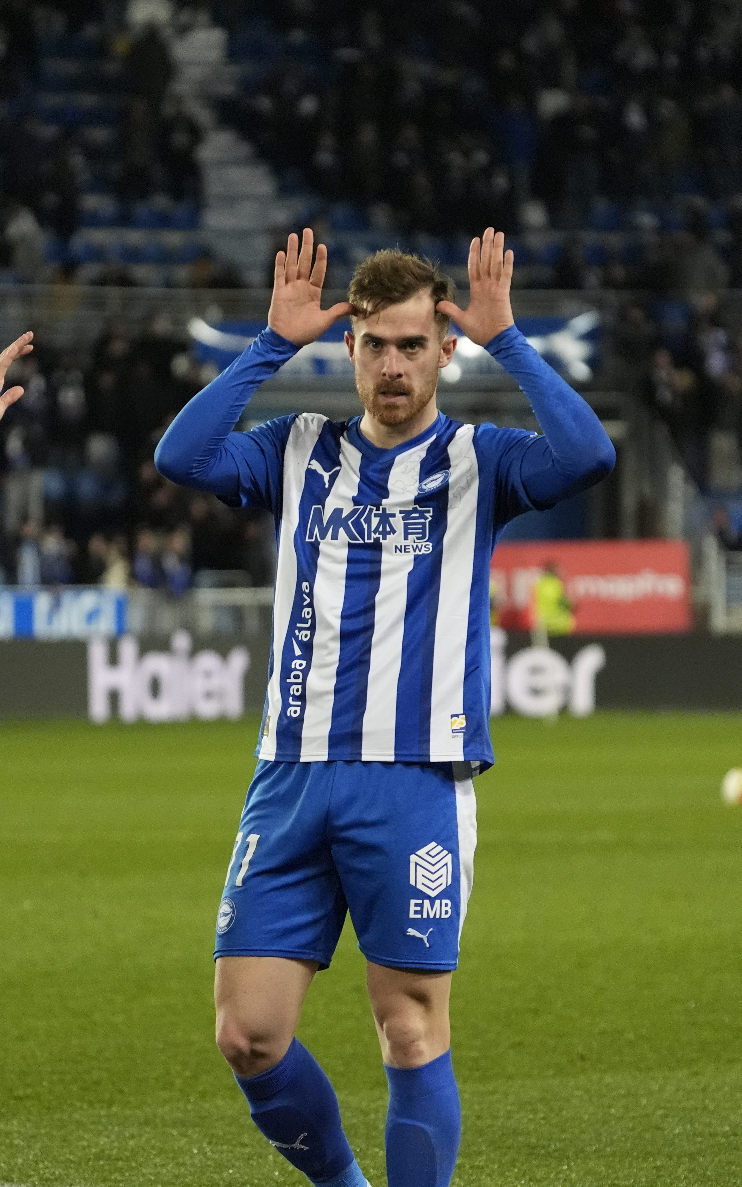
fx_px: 11161
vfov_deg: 6.1
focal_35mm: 345
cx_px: 338
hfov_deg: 3.8
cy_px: 593
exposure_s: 1/1000
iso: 6400
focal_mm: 225
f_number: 5.6
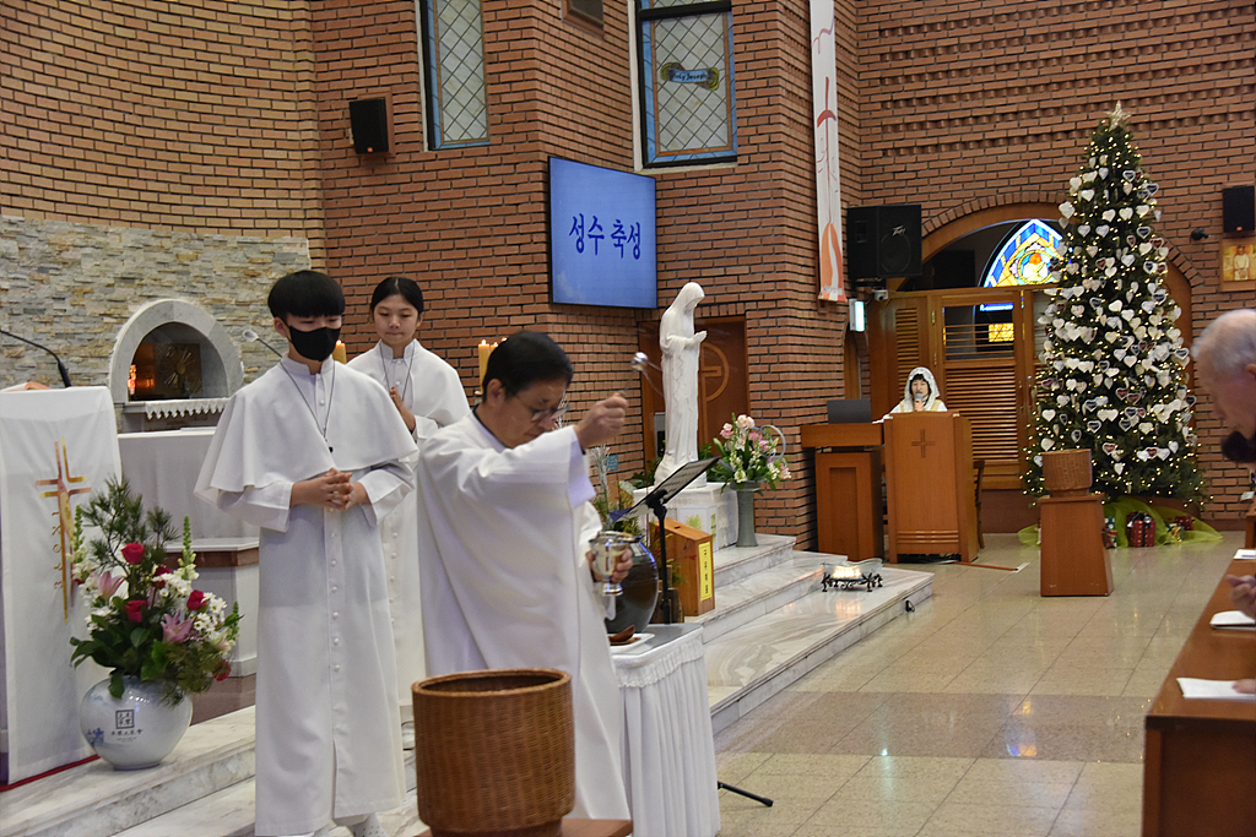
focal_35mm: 55
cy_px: 418
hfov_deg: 36.2
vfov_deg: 24.6
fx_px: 1919
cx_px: 628
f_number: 5
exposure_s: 1/125
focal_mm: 55
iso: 2500
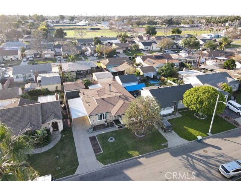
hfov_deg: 71.6
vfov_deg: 56.8
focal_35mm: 24
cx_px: 120
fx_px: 167
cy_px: 90
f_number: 2.8
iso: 100
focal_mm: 4.5
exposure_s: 1/8
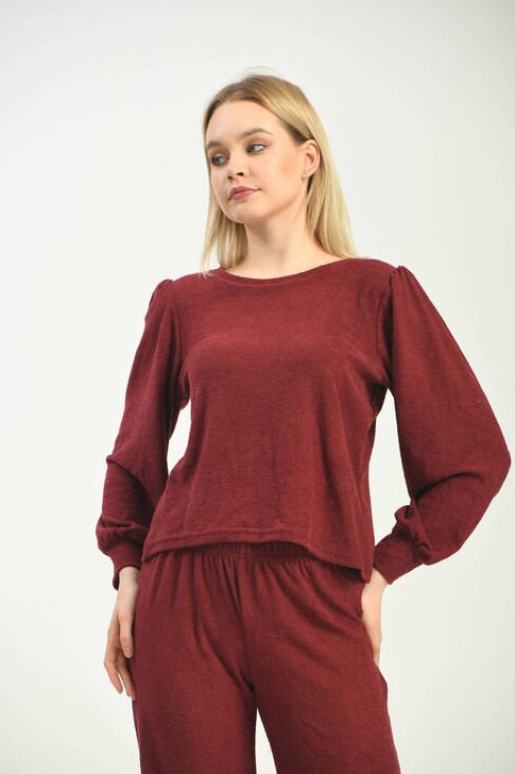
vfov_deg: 10.0
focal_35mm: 206
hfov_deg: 6.7
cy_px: 385
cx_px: 263
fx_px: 4422
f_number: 6.3
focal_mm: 200
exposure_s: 1/160
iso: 100
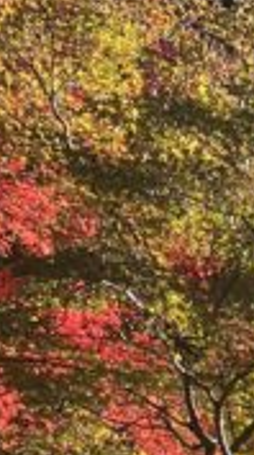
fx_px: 1972
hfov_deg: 6.6
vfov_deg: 10.7
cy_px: 1182
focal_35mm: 164
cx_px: 783
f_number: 1.6
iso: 50
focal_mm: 5.1
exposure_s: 1/864
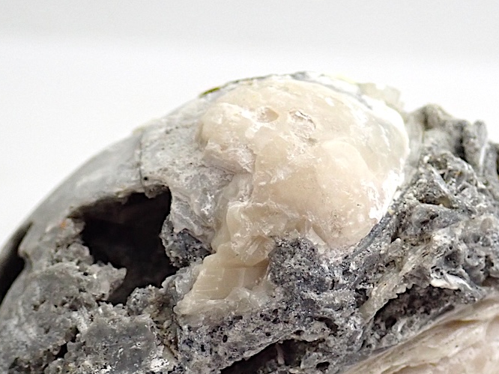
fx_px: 2219
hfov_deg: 12.8
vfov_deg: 9.6
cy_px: 315
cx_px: 217
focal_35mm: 154
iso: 400
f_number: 4.3
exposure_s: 1/80
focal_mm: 14.62
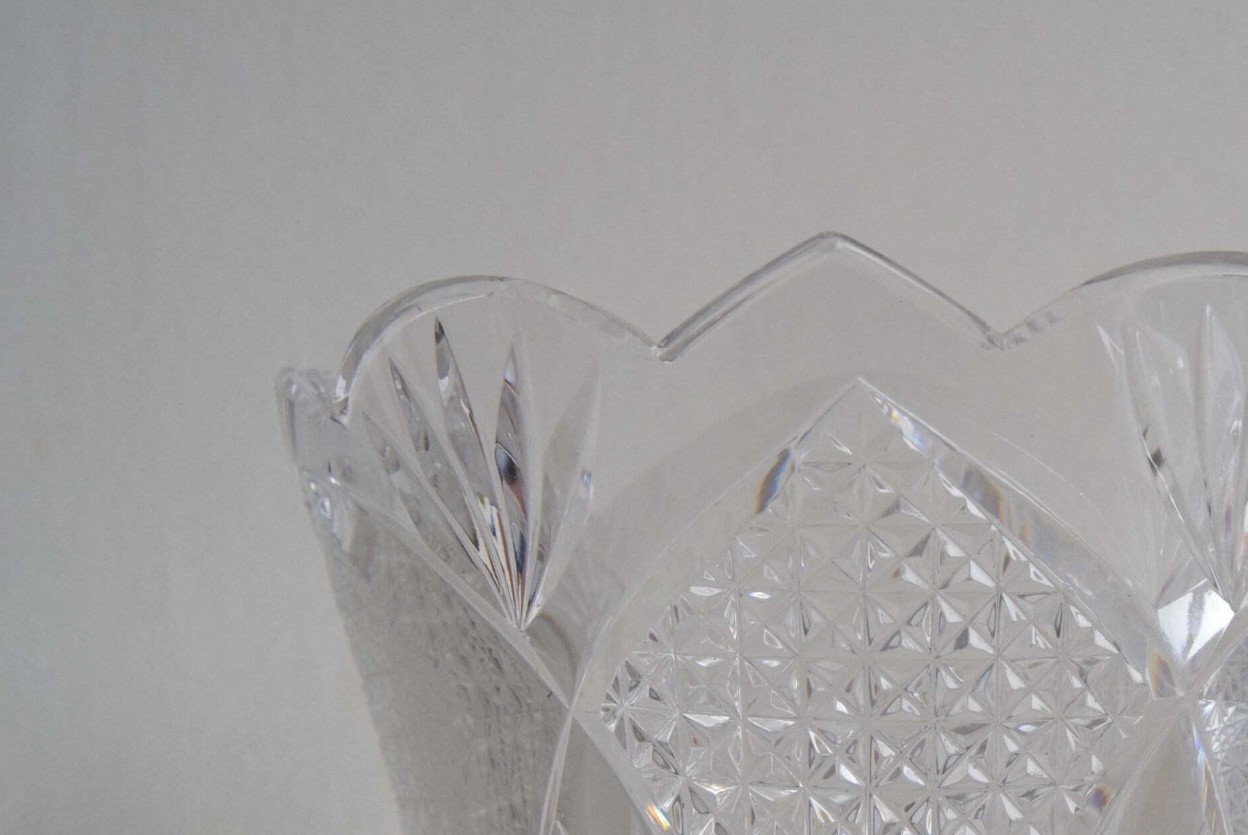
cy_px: 661
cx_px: 874
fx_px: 1665
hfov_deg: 40.4
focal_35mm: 48
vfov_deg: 27.6
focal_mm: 20
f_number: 7.1
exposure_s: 1/200
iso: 1600
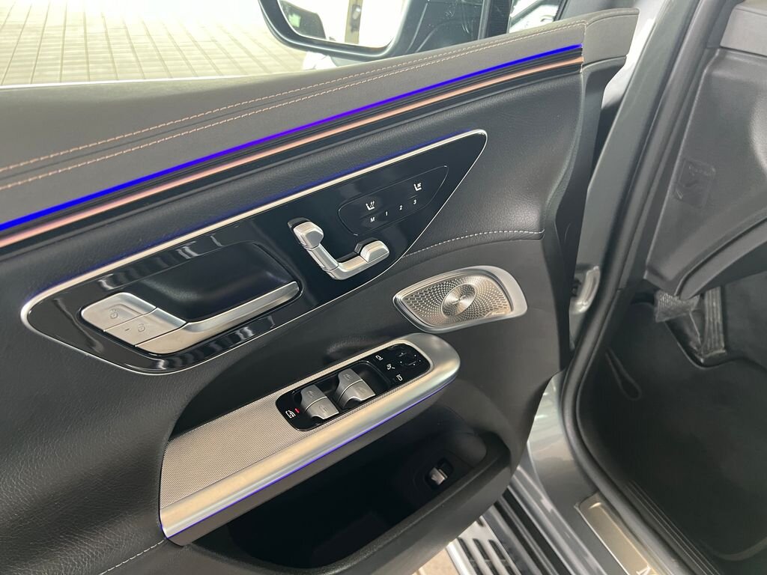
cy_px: 288
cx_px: 384
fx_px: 576
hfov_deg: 67.3
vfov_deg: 53.1
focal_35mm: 26
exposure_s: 1/60
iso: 320
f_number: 1.5
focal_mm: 5.7
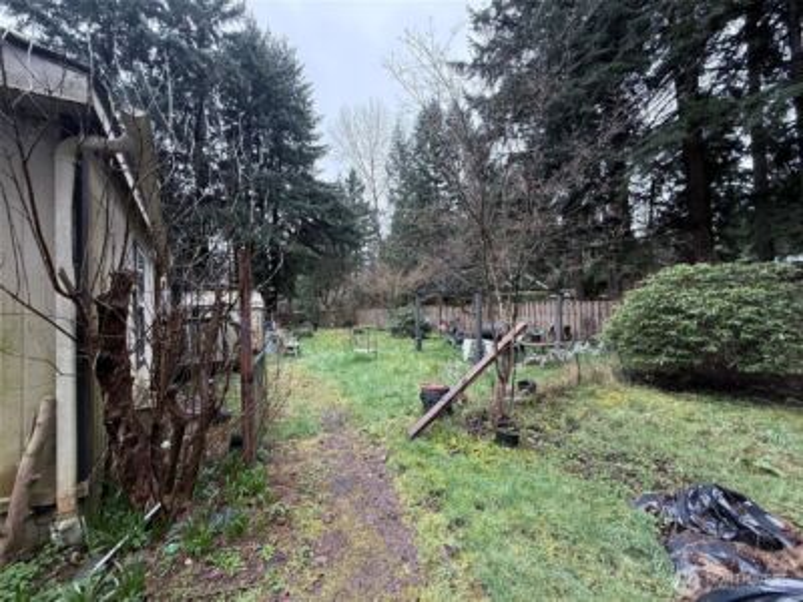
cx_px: 402
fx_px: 325
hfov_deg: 102.1
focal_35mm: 14
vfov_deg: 85.7
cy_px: 301
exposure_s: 1/99
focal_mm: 2.22
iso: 100
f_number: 2.2
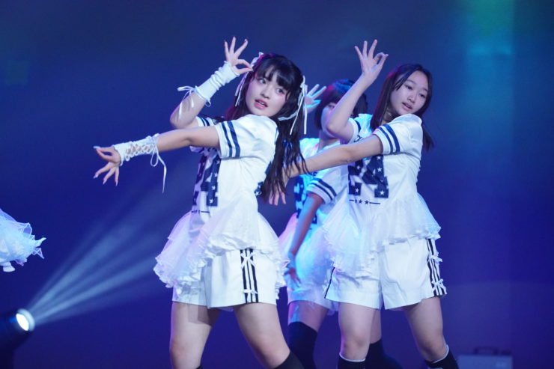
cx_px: 277
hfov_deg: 8.5
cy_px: 184
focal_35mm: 242
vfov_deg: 5.7
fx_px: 3715
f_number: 2.8
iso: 4000
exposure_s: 1/400
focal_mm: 161
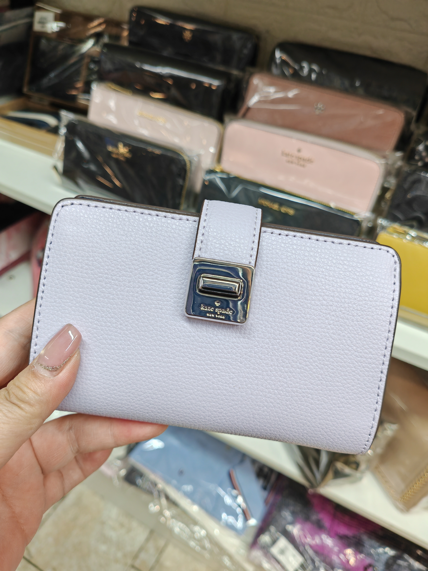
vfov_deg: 69.4
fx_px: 412
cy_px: 286
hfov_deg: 54.9
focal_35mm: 25
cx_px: 214
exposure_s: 1/100
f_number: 1.9
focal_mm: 5.3
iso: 100
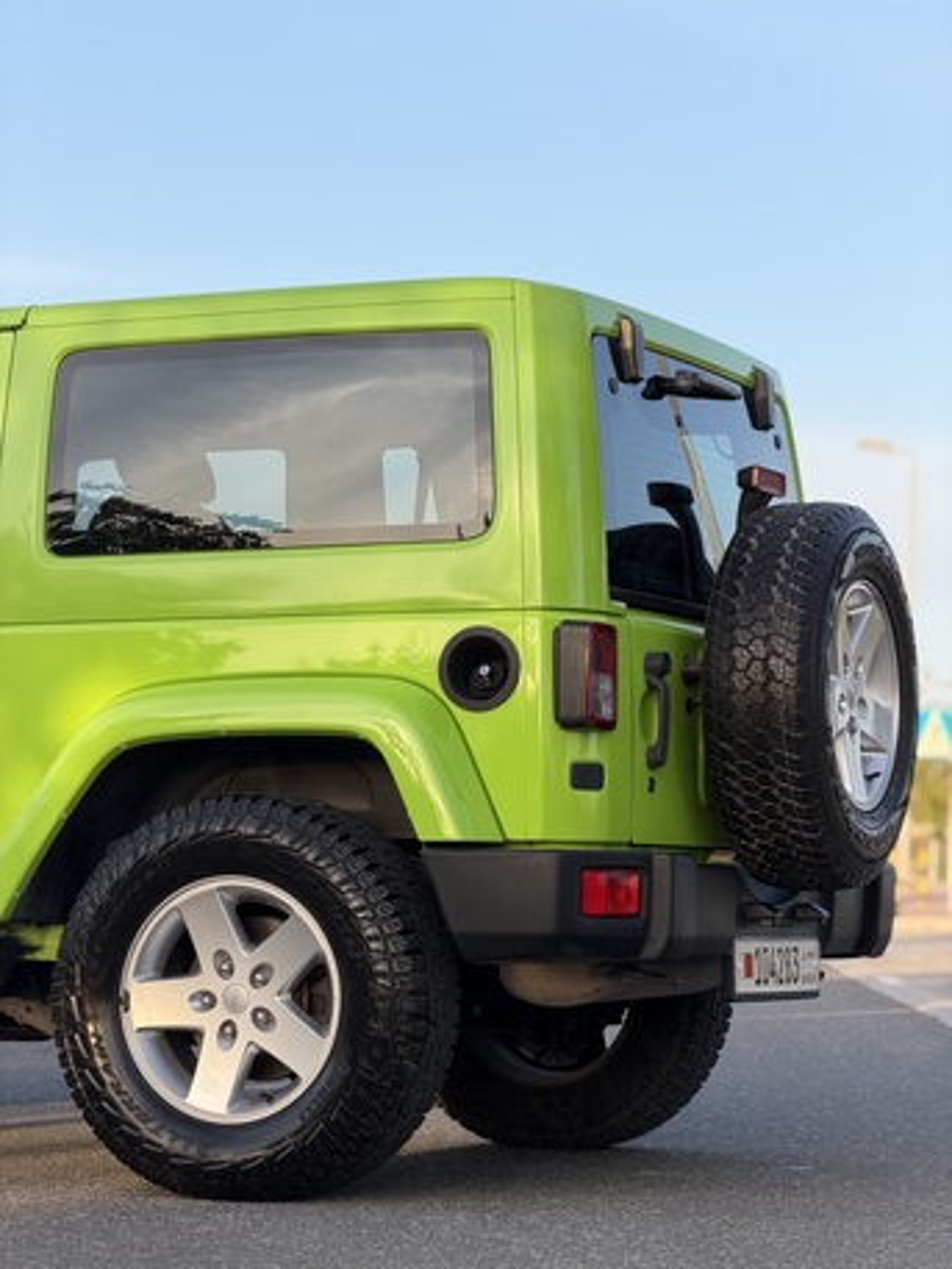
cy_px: 634
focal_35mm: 100
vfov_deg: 19.6
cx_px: 476
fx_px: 3665
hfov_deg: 14.8
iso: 50
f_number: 2.8
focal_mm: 16.89
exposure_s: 1/308
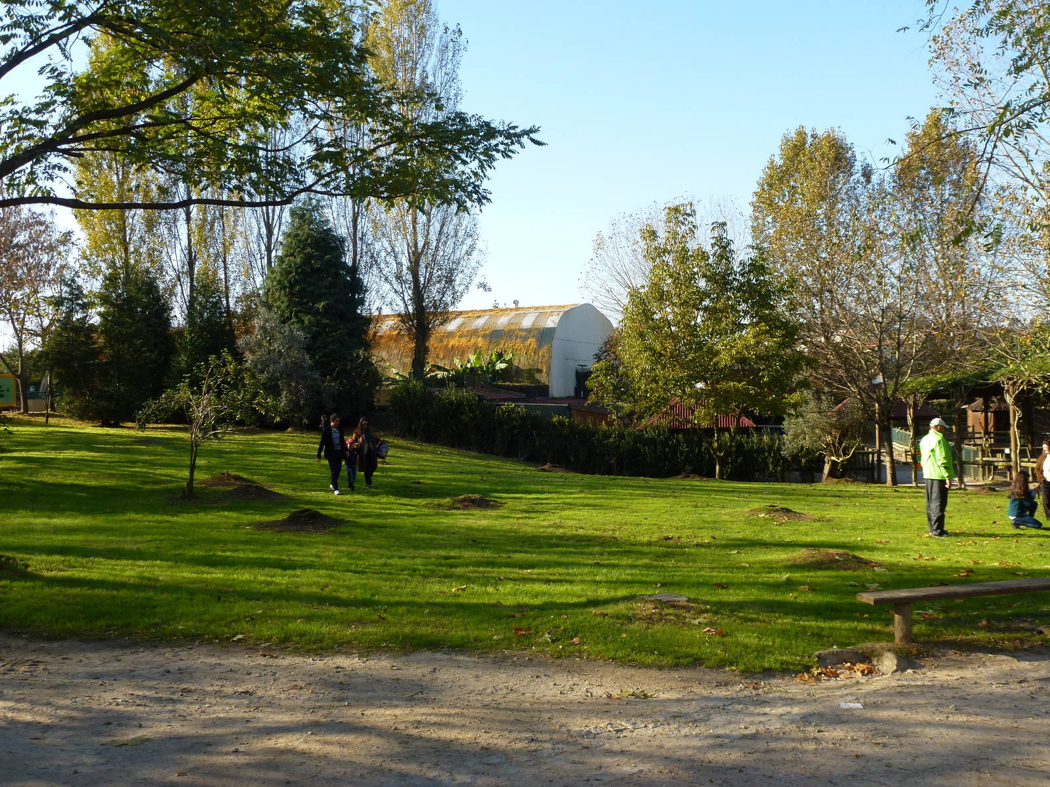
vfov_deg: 42.9
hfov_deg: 55.4
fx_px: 1001
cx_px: 525
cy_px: 394
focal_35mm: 33
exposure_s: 1/320
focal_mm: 5.9
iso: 100
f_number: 4
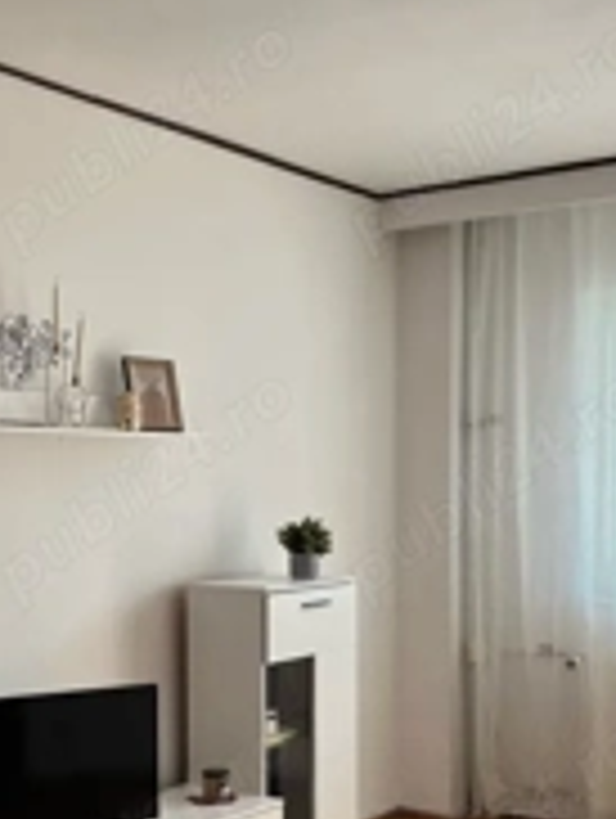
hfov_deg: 25.6
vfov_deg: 33.5
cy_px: 540
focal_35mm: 57
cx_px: 234
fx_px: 1349
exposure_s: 1/122
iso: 80
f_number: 1.6
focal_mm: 5.1
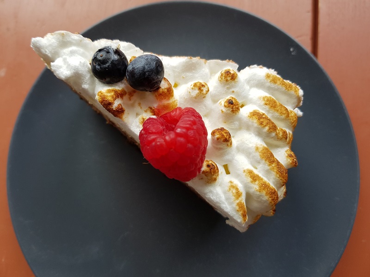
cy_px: 138
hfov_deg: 67.3
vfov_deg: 53.1
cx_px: 185
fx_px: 278
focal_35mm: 26
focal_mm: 4.2
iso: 40
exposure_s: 1/123
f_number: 1.7
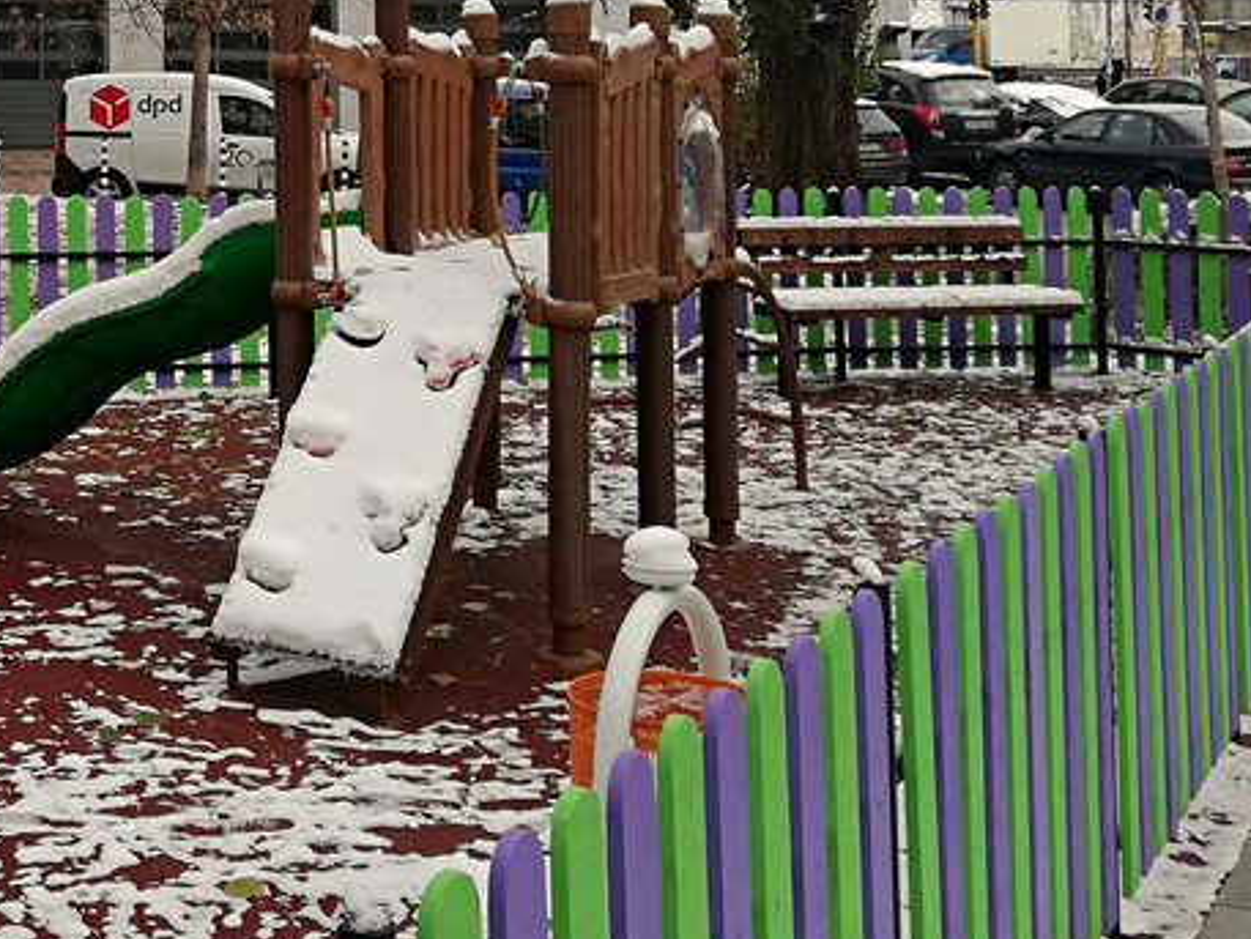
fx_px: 2277
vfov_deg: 22.2
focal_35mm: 63
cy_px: -52
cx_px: -23
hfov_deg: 28.6
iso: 50
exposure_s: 1/470
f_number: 2.2
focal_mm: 3.81
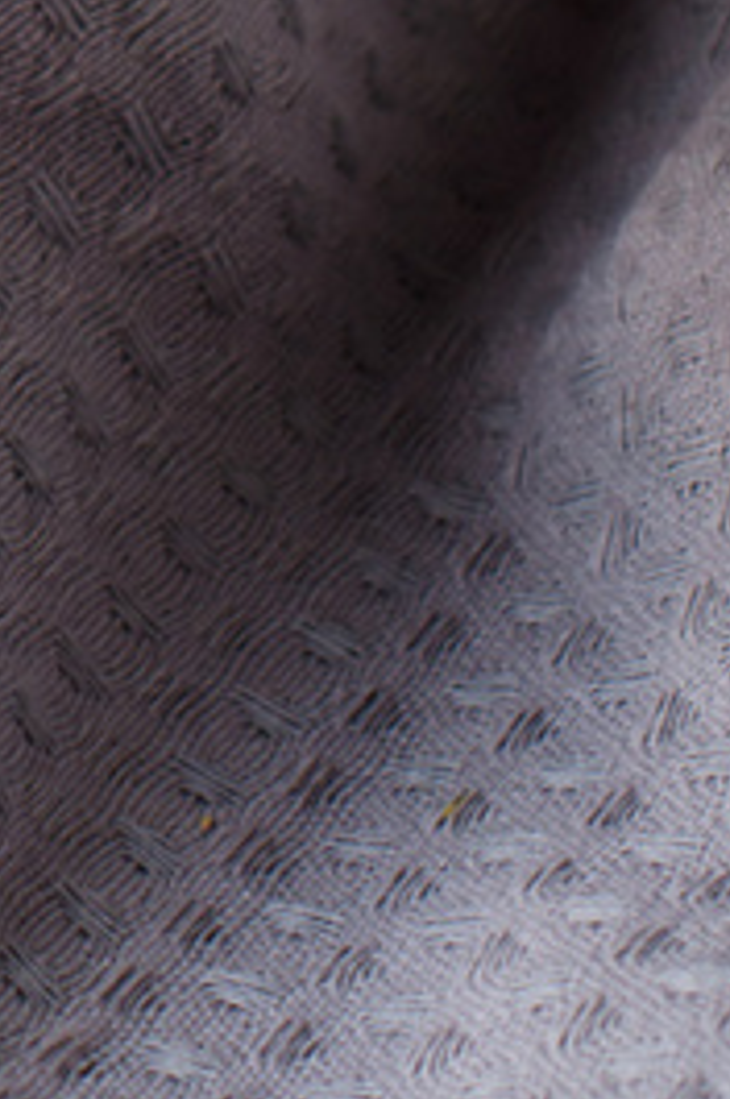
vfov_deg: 5.5
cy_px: -1377
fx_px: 11039
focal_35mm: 362
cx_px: -780
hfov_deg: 3.7
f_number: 5
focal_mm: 50
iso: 100
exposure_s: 1/30
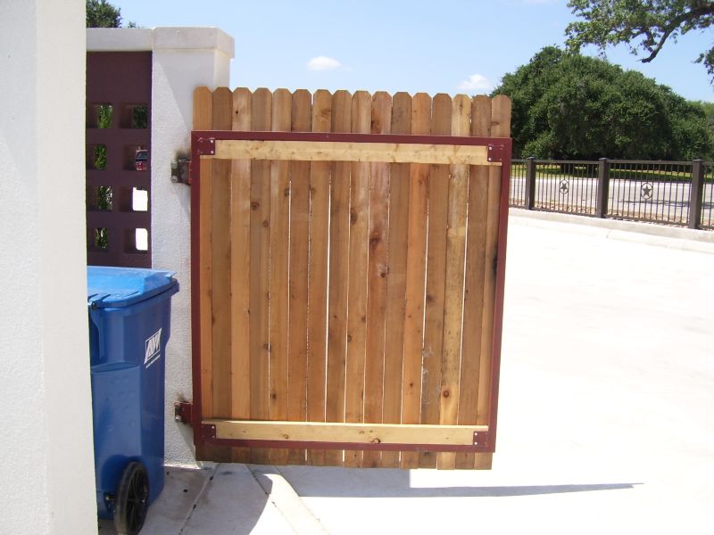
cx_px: 357
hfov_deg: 51.4
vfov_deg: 39.7
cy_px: 268
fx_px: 743
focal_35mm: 36
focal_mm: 6
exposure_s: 1/350
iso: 80
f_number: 4.8
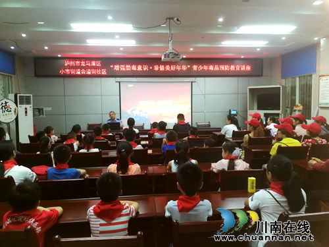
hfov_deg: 65.3
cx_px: 164
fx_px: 257
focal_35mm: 27
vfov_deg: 51.4
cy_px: 124
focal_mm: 3.95
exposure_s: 1/50
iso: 200
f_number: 2.2
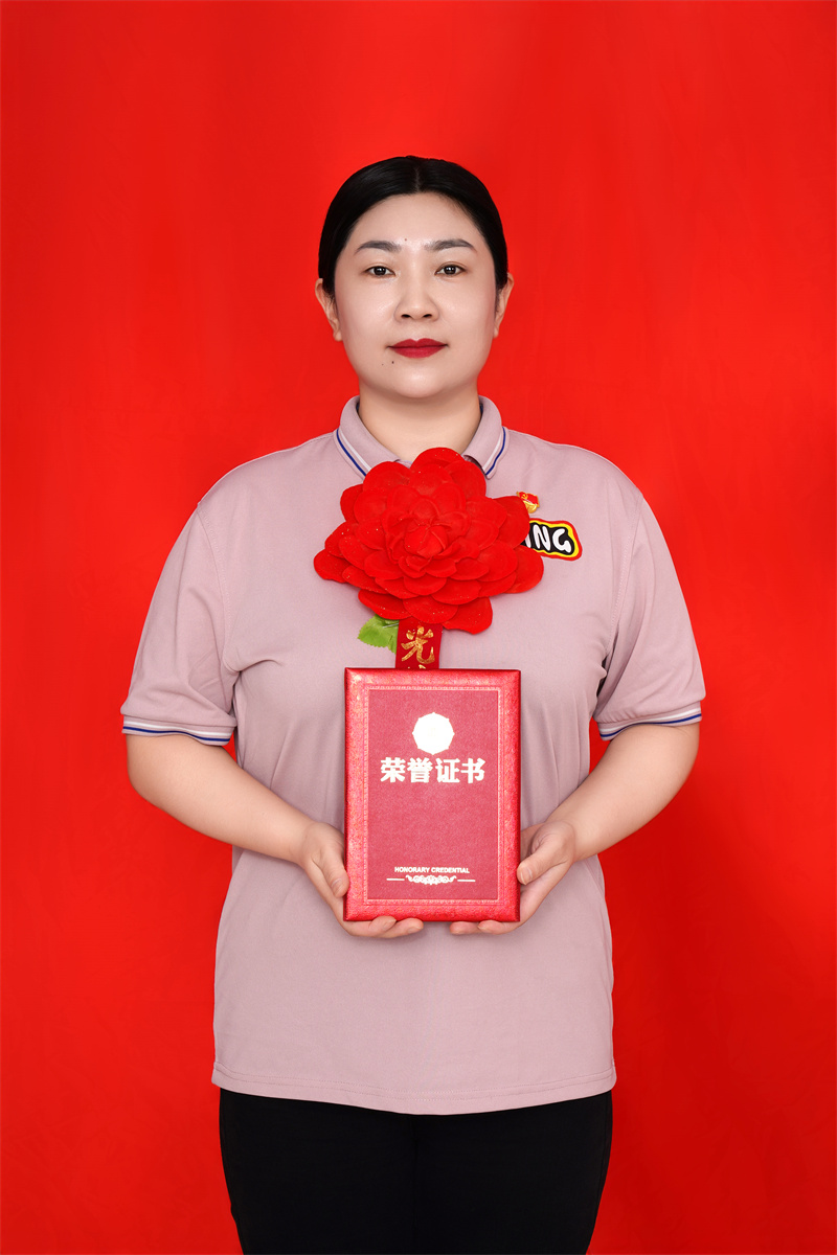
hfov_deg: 13.0
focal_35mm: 105
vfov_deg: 19.5
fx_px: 3662
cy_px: 628
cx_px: 418
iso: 100
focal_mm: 105
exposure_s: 1/160
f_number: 11
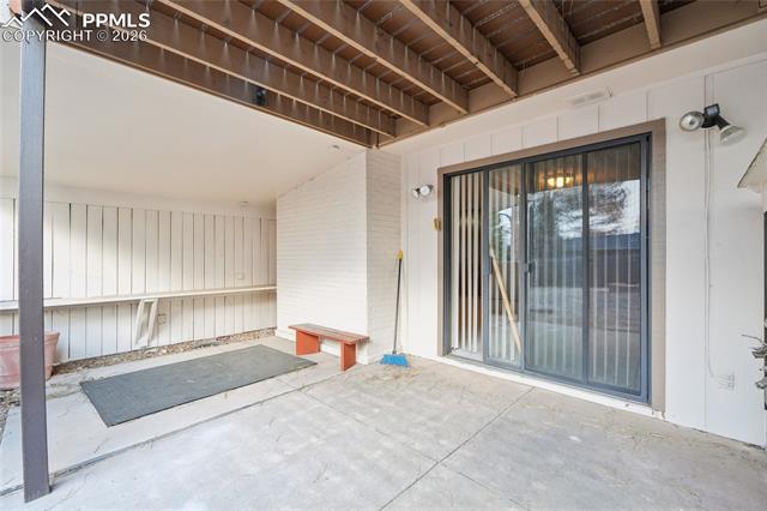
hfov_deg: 98.2
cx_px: 384
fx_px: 332
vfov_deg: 75.1
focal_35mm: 16
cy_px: 256
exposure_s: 1/15
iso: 800
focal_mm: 10.4
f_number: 8
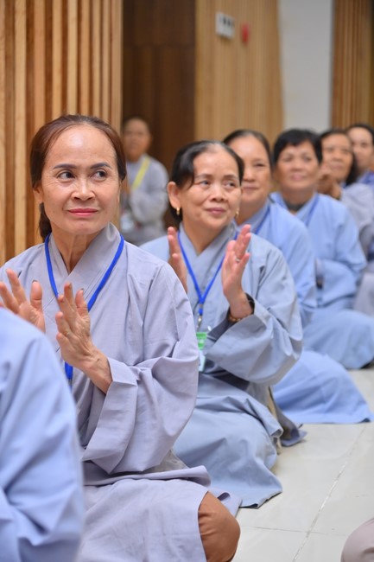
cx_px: 187
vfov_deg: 24.8
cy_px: 281
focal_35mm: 82
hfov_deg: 16.6
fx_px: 1278
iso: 1250
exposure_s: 1/160
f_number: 4
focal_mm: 82
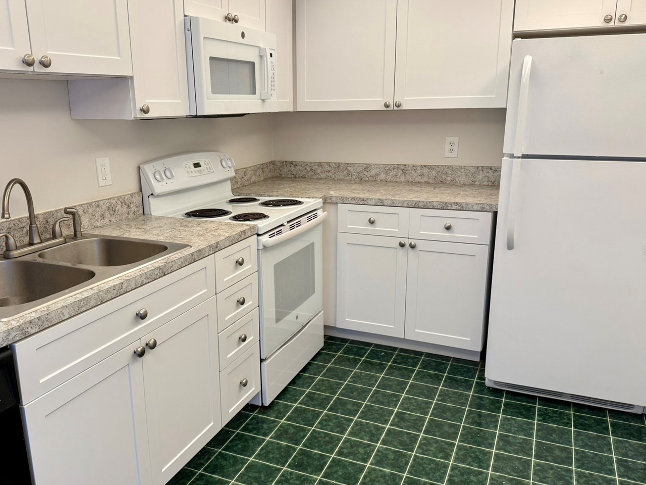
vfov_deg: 46.8
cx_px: 287
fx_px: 560
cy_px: 250
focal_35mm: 30
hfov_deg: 59.8
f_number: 1.78
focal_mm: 6.76
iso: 125
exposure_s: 1/120
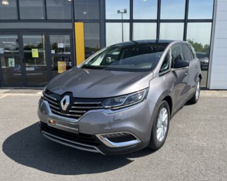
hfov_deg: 62.1
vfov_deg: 51.5
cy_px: 92
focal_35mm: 28
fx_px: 188
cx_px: 125
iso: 50
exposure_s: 1/1890
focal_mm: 5.1
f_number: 1.6
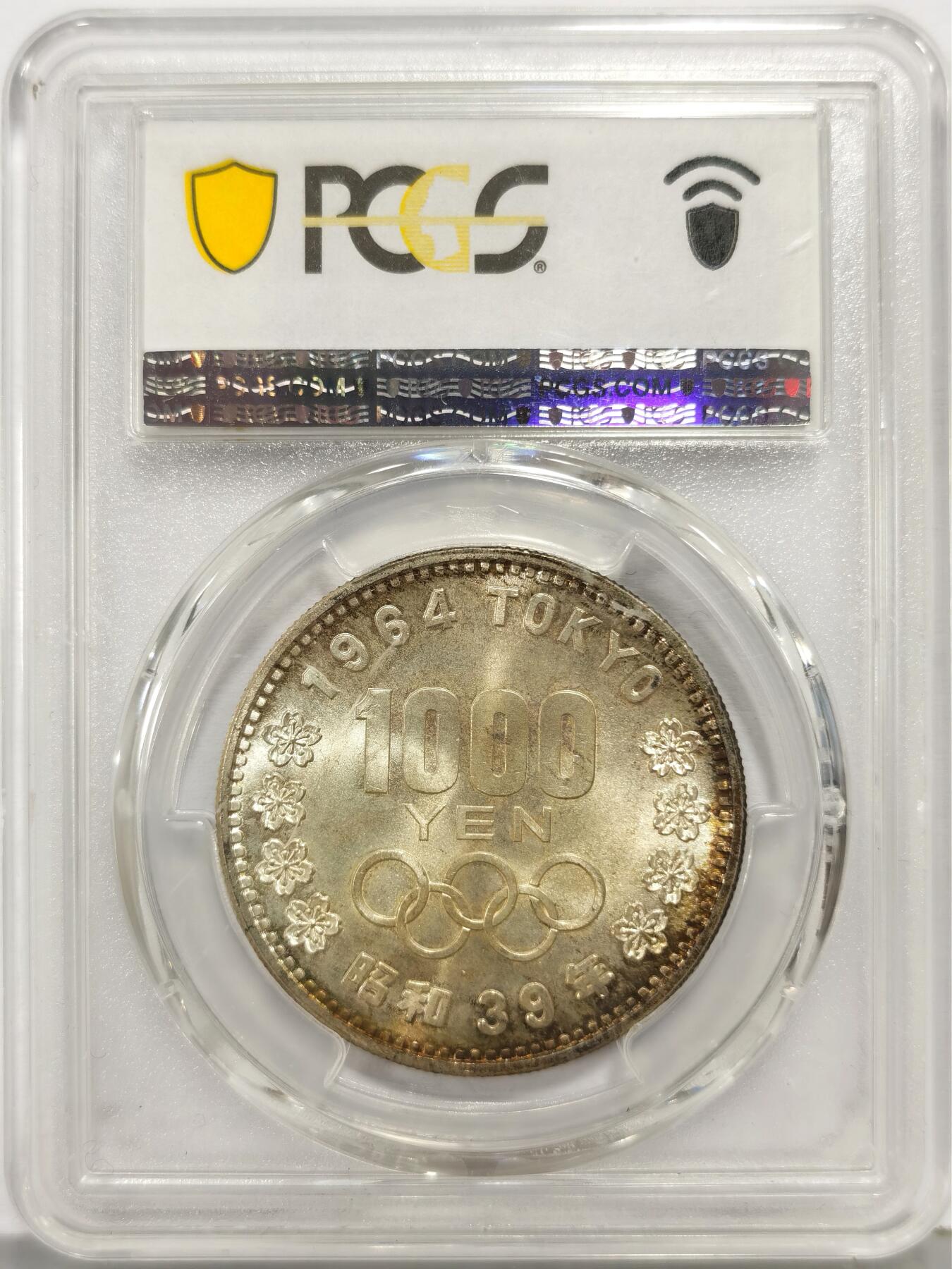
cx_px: 476
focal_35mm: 54
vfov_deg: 35.5
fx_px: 1980
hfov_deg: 27.0
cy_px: 634
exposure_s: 1/100
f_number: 16
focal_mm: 5.56
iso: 100
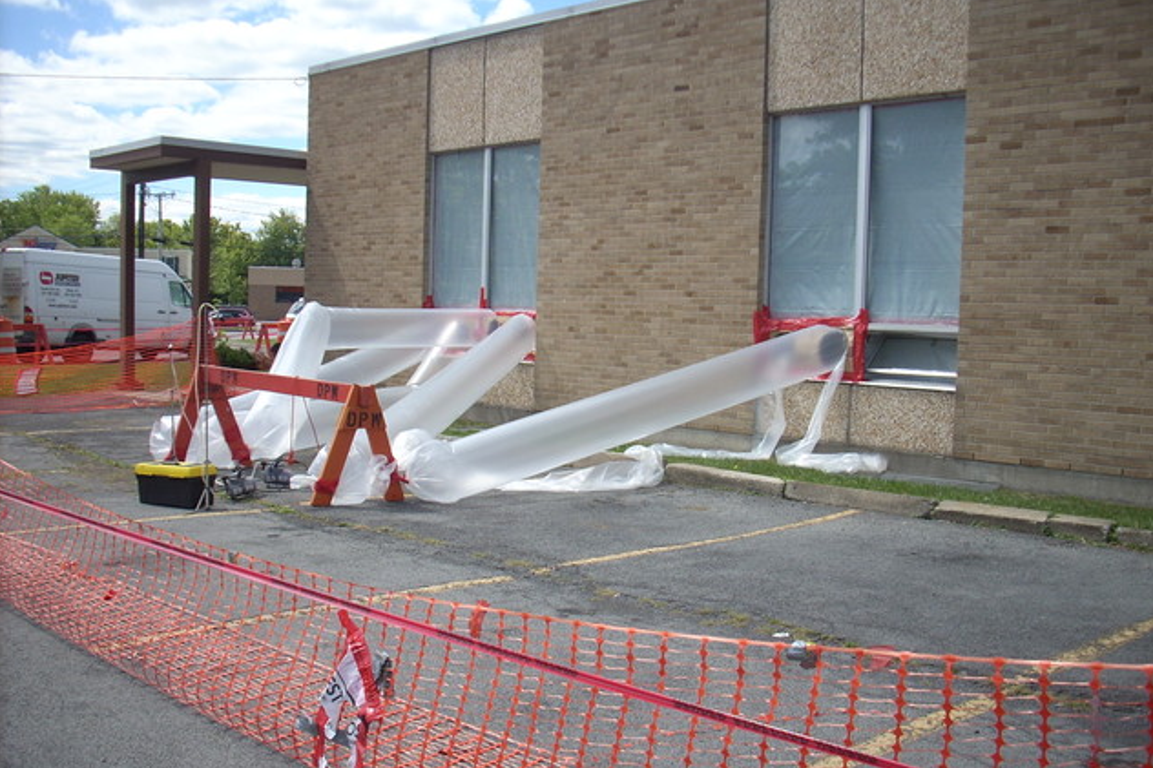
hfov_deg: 49.6
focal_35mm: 39
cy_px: 379
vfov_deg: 34.2
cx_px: 580
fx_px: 1249
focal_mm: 6.2
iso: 64
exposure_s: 1/201
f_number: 5.6
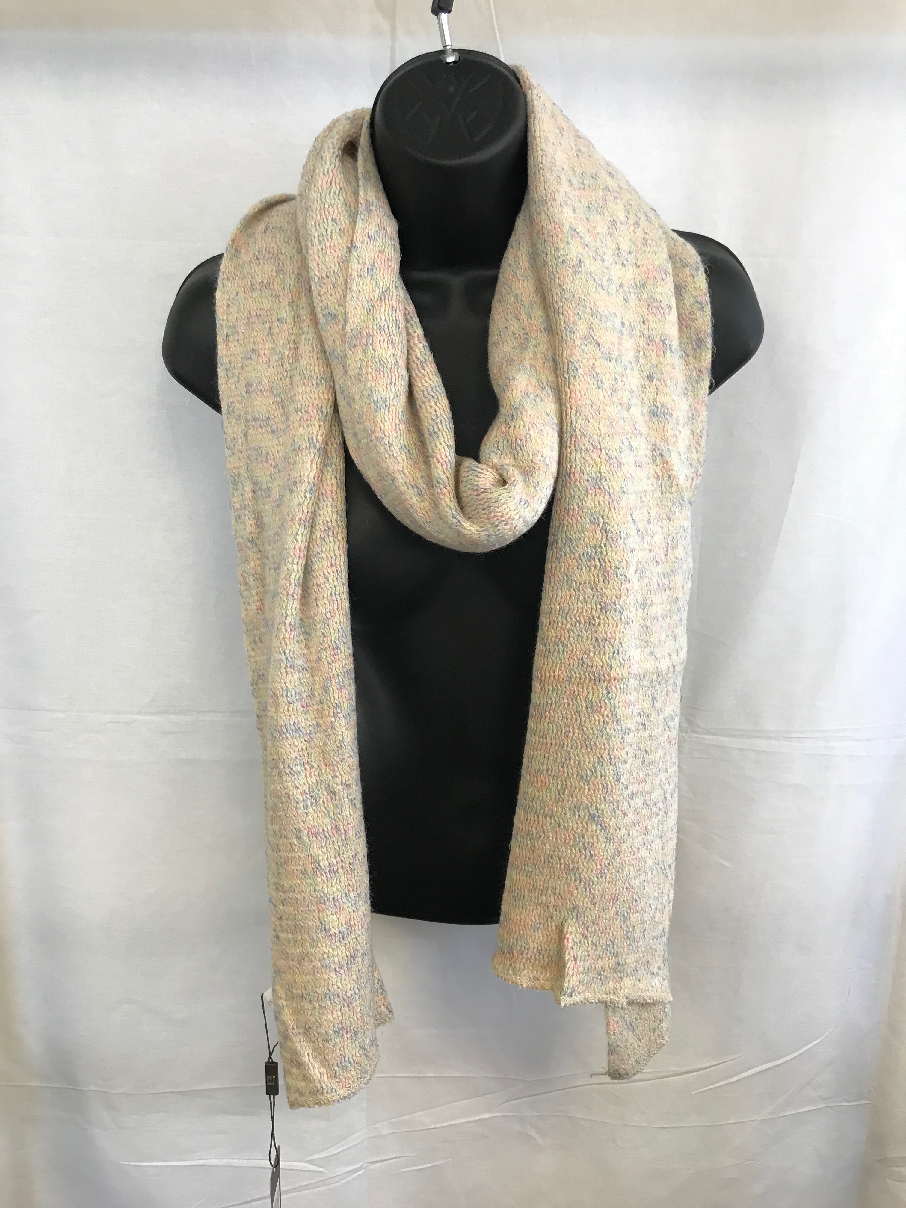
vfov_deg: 63.4
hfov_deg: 49.7
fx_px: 977
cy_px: 604
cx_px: 453
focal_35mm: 28
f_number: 1.8
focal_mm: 3.99
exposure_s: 1/40
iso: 25
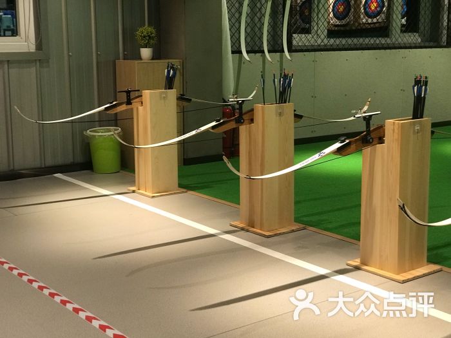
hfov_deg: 33.8
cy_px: 169
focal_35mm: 57
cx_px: 226
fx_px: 743
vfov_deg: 25.7
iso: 250
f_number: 2.8
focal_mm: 6.6
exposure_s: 1/50
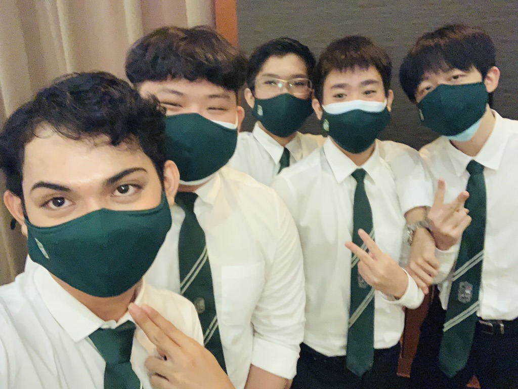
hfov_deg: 56.8
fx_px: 479
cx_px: 259
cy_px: 194
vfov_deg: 44.2
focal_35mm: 32
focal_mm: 2.87
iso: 640
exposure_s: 1/25
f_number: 2.2
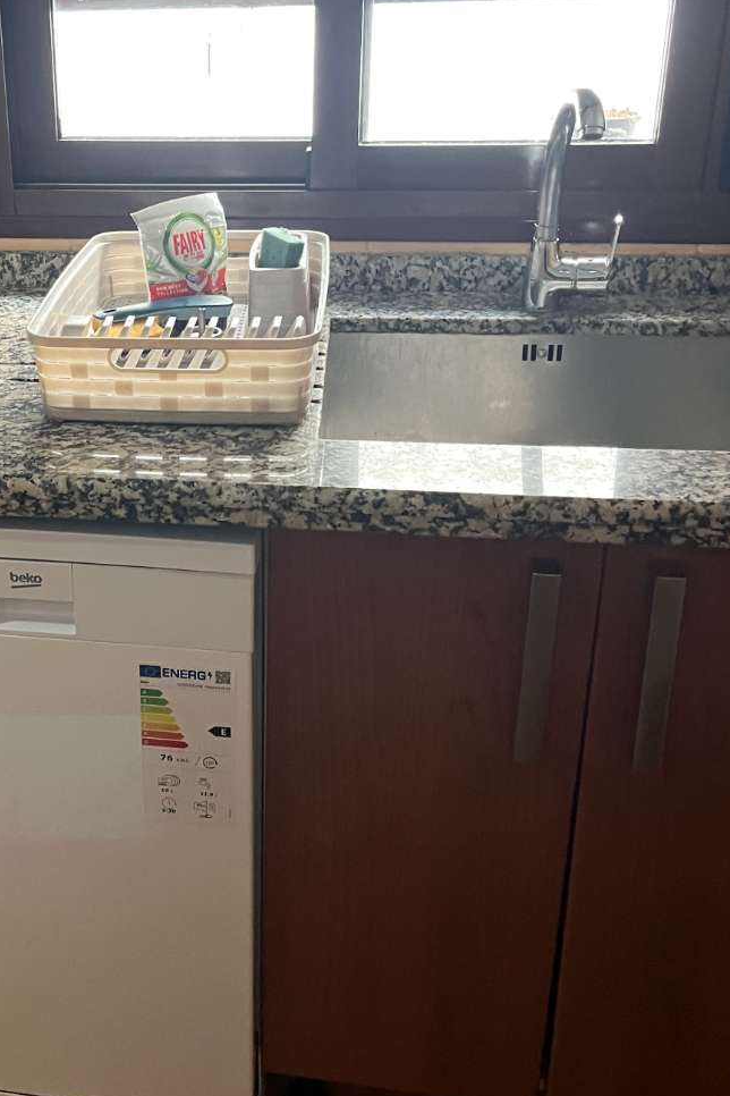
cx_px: 125
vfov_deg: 46.0
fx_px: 1277
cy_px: 412
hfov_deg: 30.9
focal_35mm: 42
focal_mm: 5.1
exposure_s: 1/60
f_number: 1.6
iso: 400
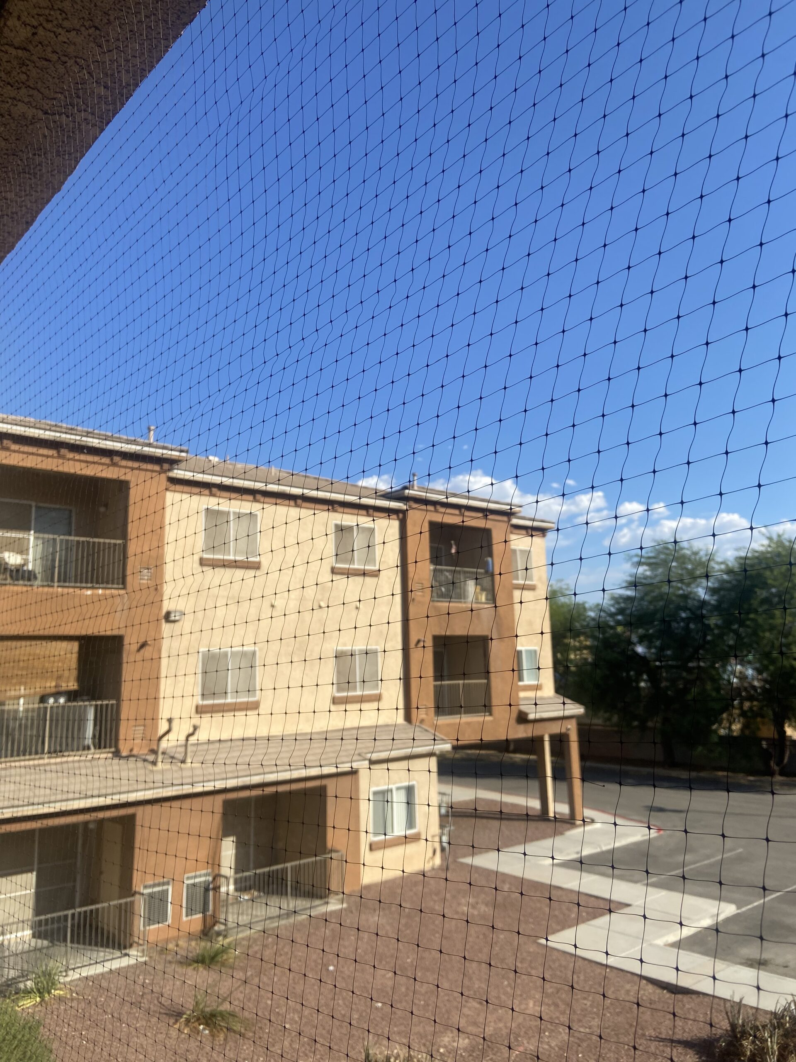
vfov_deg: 67.3
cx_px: 398
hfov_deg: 53.1
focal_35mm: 26
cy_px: 531
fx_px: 797
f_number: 1.8
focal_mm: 4.25
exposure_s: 1/3205
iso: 32
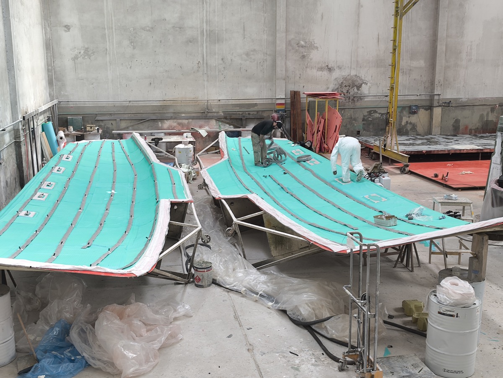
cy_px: 189
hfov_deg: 44.8
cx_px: 252
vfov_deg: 34.3
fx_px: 610
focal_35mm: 42
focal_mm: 6.57
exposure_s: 1/100
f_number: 1.6
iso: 100
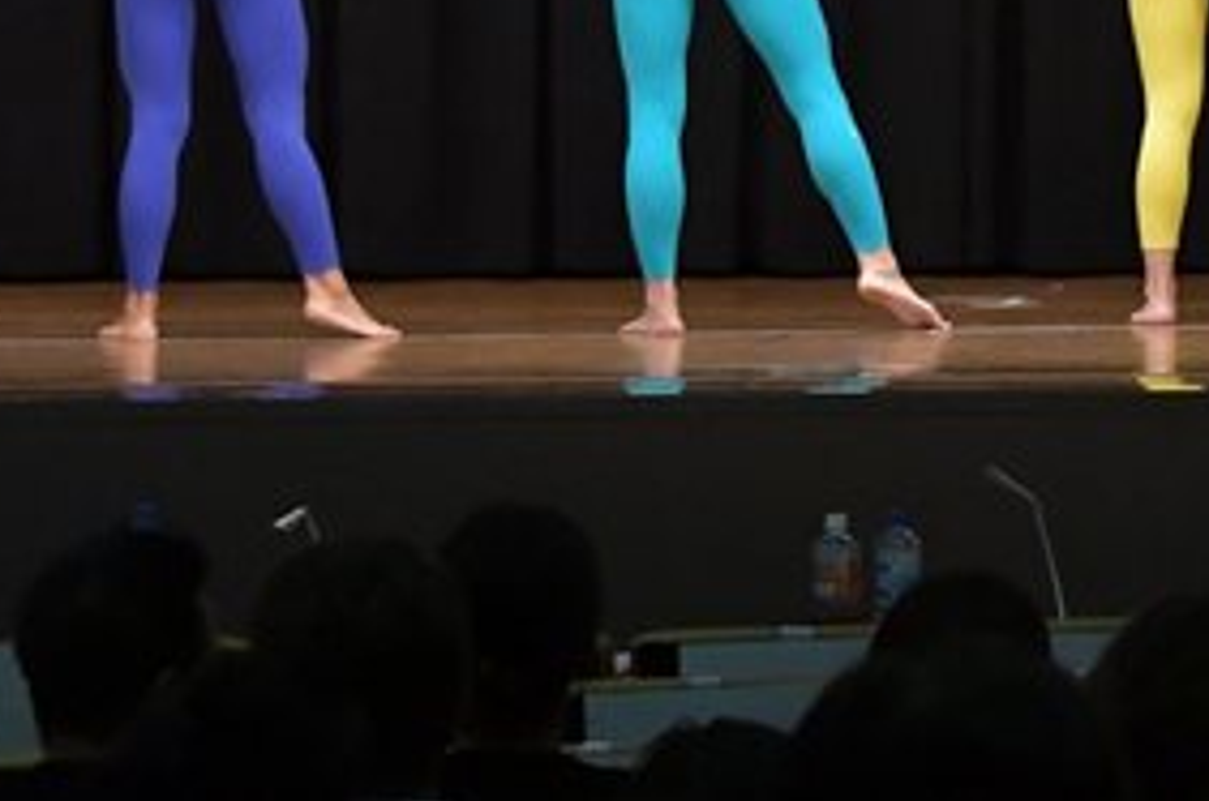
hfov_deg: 8.0
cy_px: -300
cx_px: 1593
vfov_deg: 5.3
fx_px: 8583
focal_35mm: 256
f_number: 5.6
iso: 5000
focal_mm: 62
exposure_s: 1/400
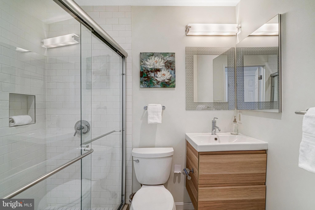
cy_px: 105
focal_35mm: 16
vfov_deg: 73.7
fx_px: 140
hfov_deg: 96.7
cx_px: 158
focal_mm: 16
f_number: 8
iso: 1250
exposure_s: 1/40
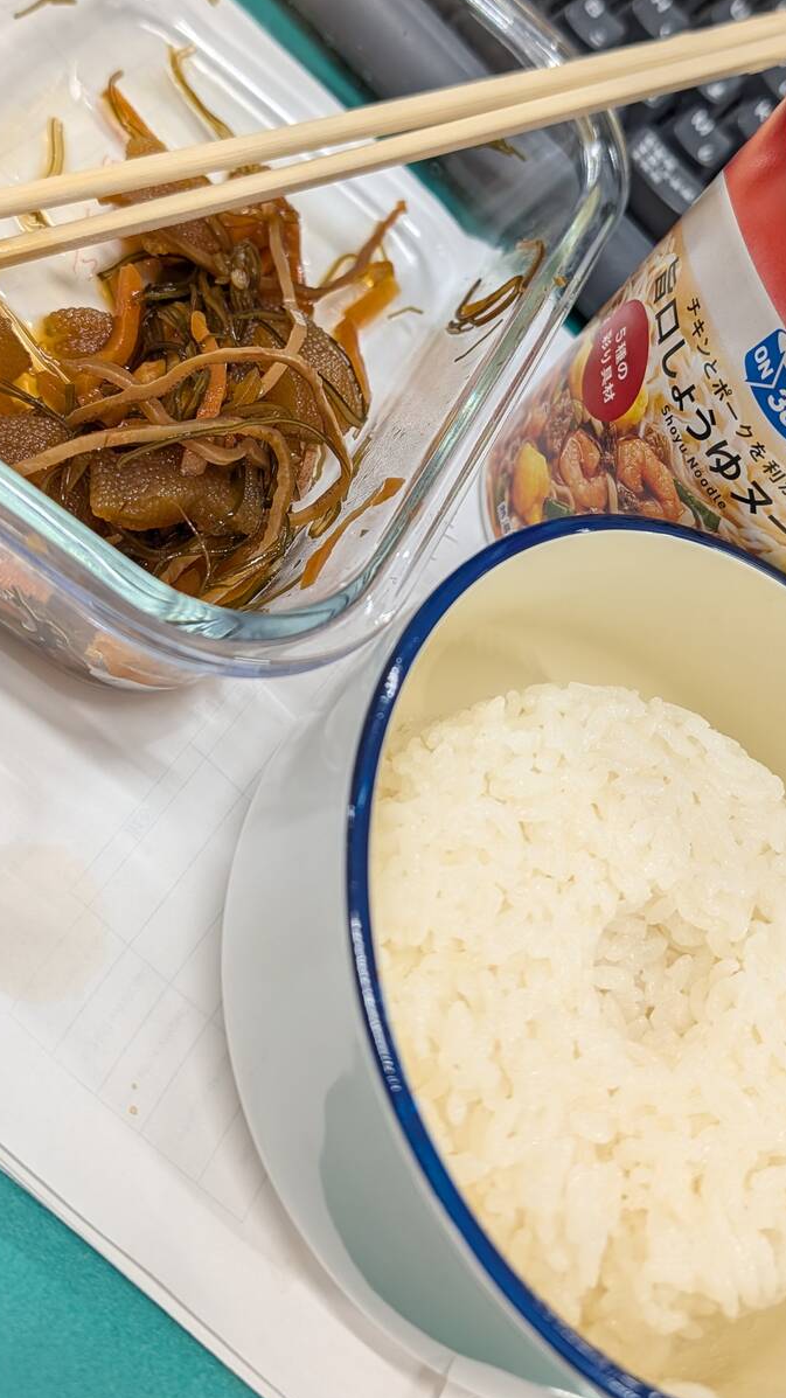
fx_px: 1297
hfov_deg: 33.7
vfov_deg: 55.7
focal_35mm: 35
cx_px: 395
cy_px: 496
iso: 19
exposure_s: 1/128
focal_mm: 6.9
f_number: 1.68
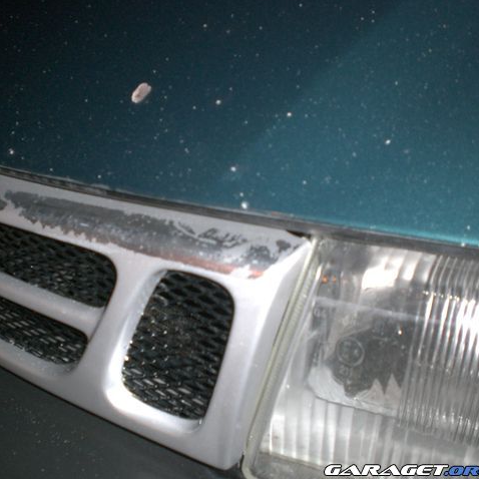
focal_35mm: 45
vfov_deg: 37.6
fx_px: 704
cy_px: 240
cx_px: 175
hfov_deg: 37.3
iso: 200
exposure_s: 1/60
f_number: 3.1
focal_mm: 6.3
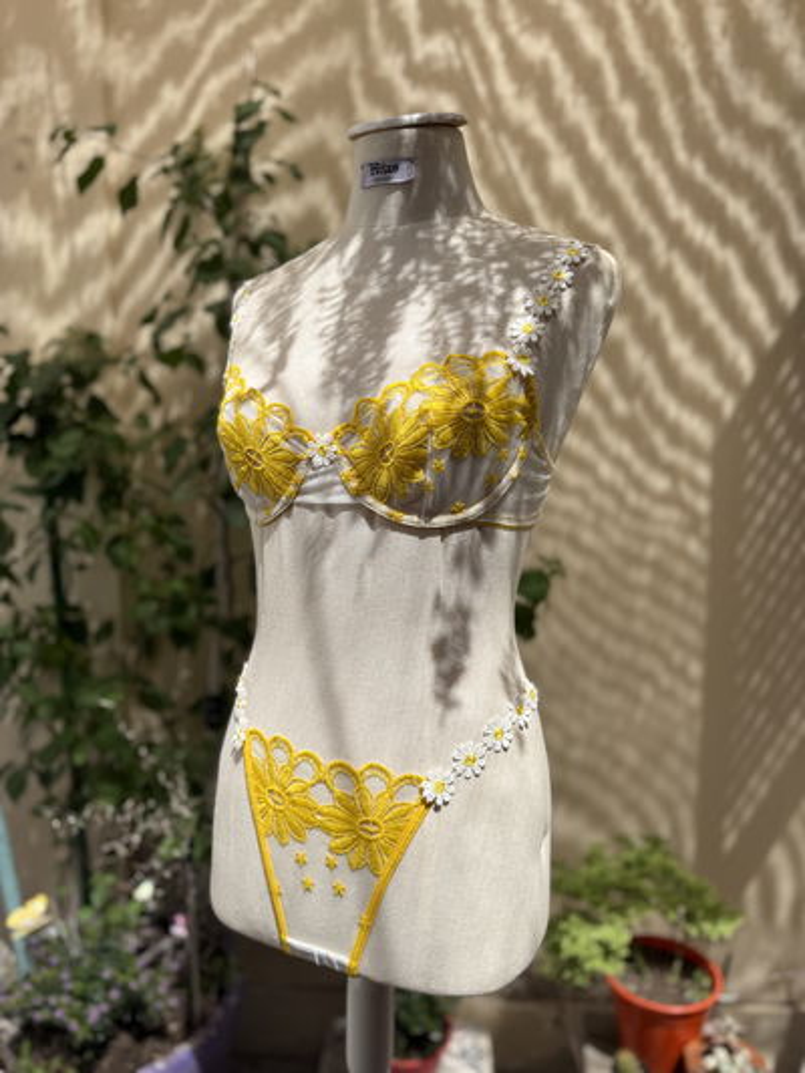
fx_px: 744
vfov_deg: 71.6
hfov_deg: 56.8
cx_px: 402
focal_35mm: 24
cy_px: 536
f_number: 1.78
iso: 80
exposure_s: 1/2370
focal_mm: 6.76
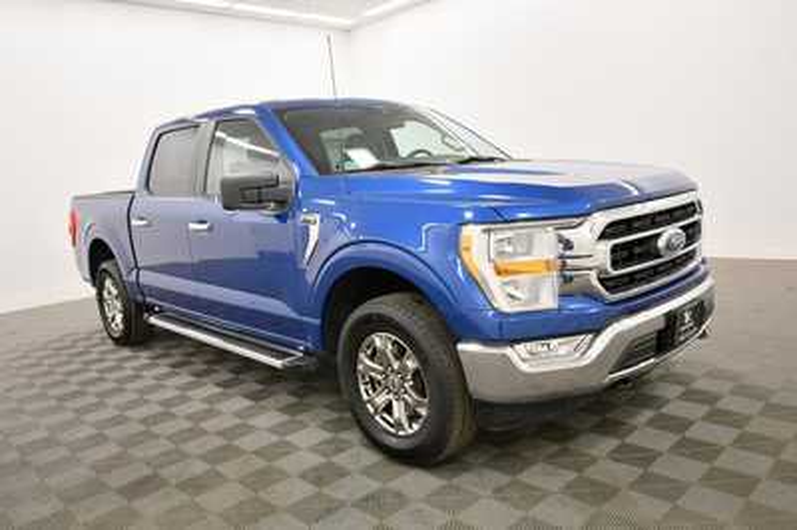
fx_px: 597
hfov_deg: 67.4
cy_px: 265
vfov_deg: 47.9
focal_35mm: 27
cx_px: 398
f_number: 5.6
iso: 1000
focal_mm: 18
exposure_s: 1/125
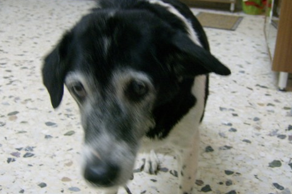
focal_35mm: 46
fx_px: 373
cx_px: 148
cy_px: 78
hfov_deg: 42.8
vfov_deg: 29.2
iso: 200
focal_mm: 6
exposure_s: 1/7.88
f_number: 2.8
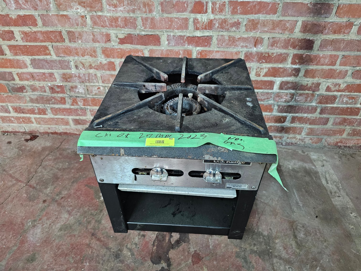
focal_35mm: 23
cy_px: 136
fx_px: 240
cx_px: 180
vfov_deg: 58.9
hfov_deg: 73.9
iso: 640
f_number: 1.7
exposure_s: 1/40
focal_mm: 6.3
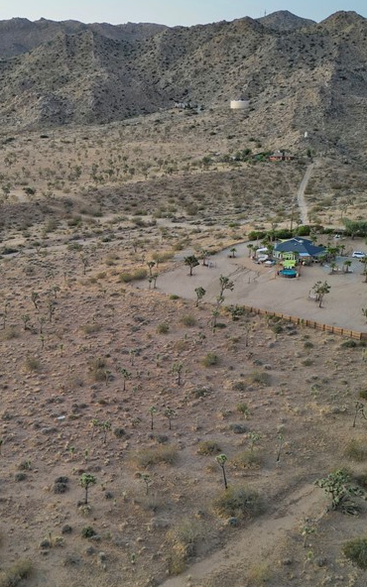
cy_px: 356
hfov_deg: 29.0
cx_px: 117
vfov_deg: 45.0
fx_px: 704
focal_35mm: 44
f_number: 1.7
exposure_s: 1/15
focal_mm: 6.72
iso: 100
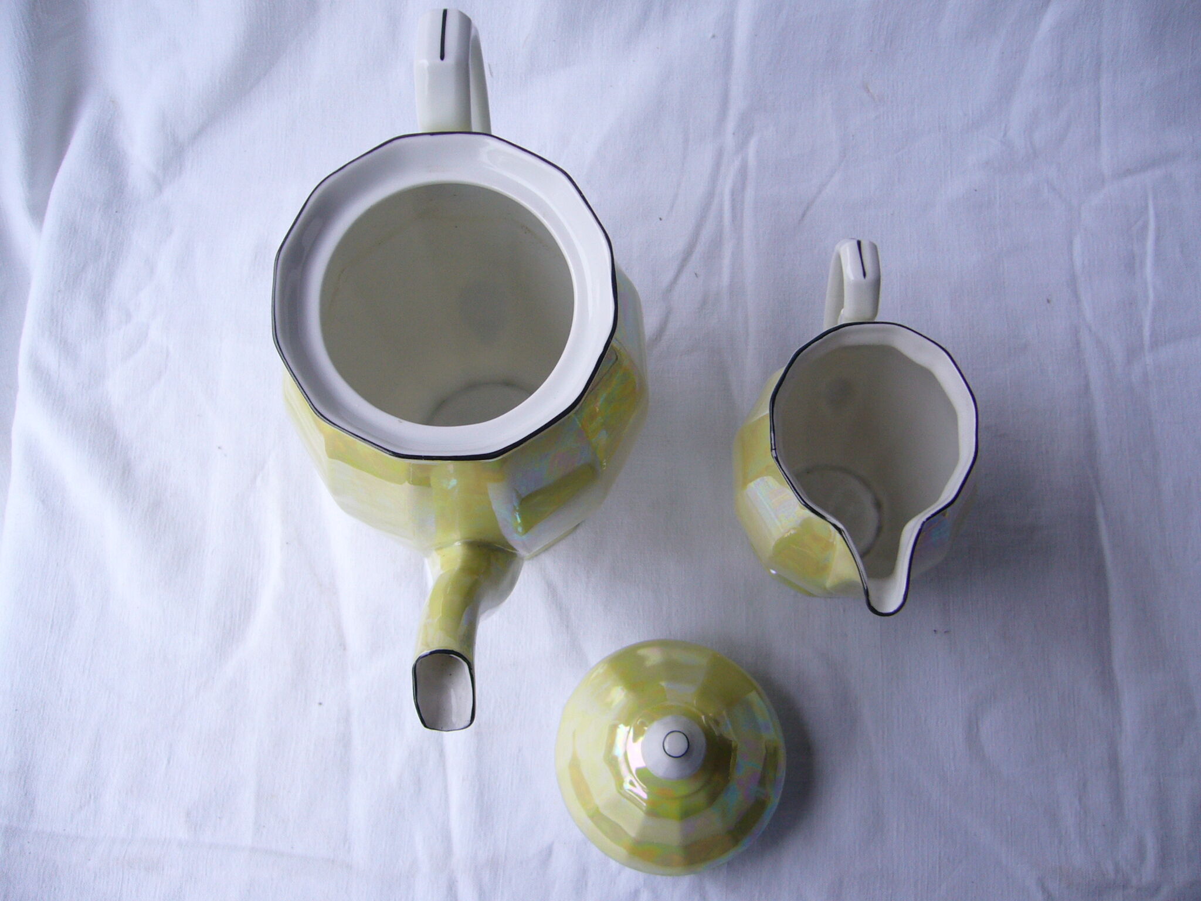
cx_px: 600
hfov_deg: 52.6
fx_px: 1214
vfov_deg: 40.7
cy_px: 450
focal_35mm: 35
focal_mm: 5.8
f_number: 2.8
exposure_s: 1/8
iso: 80
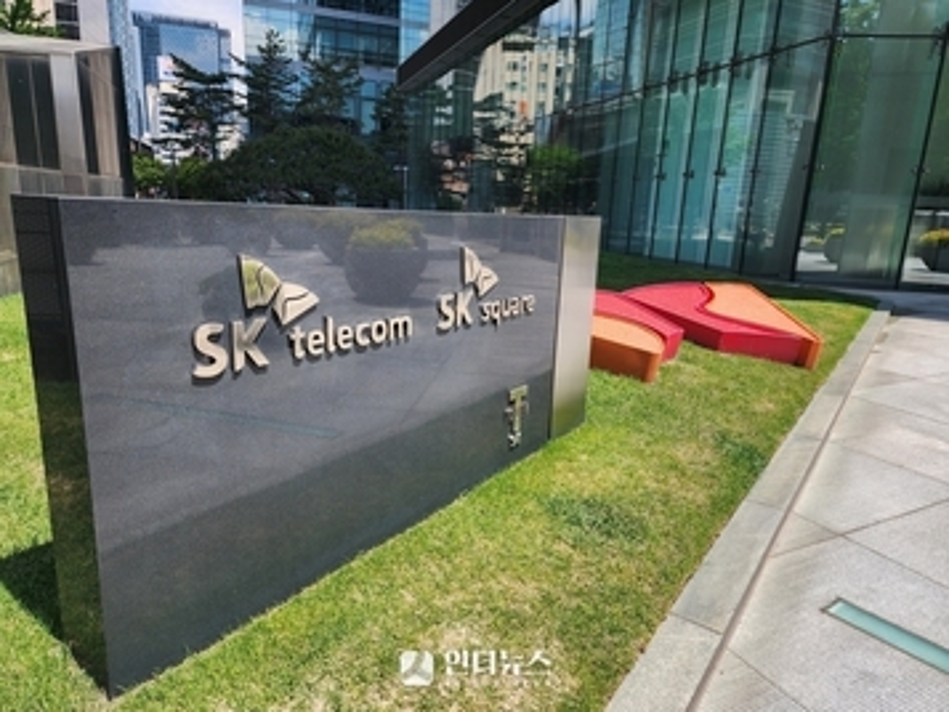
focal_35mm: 23
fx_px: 631
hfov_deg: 73.9
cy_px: 356
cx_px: 474
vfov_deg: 58.9
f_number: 1.8
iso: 12
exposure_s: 1/547
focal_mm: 6.4
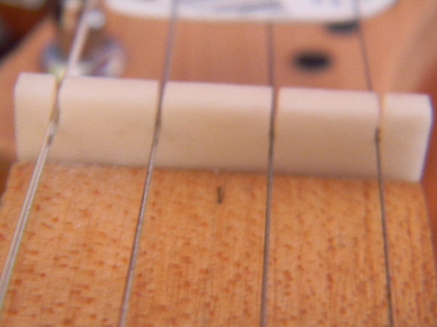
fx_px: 1048
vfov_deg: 17.8
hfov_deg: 23.6
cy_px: 164
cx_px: 218
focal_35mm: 83
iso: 532
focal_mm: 15.1
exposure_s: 1/1.1
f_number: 4.5
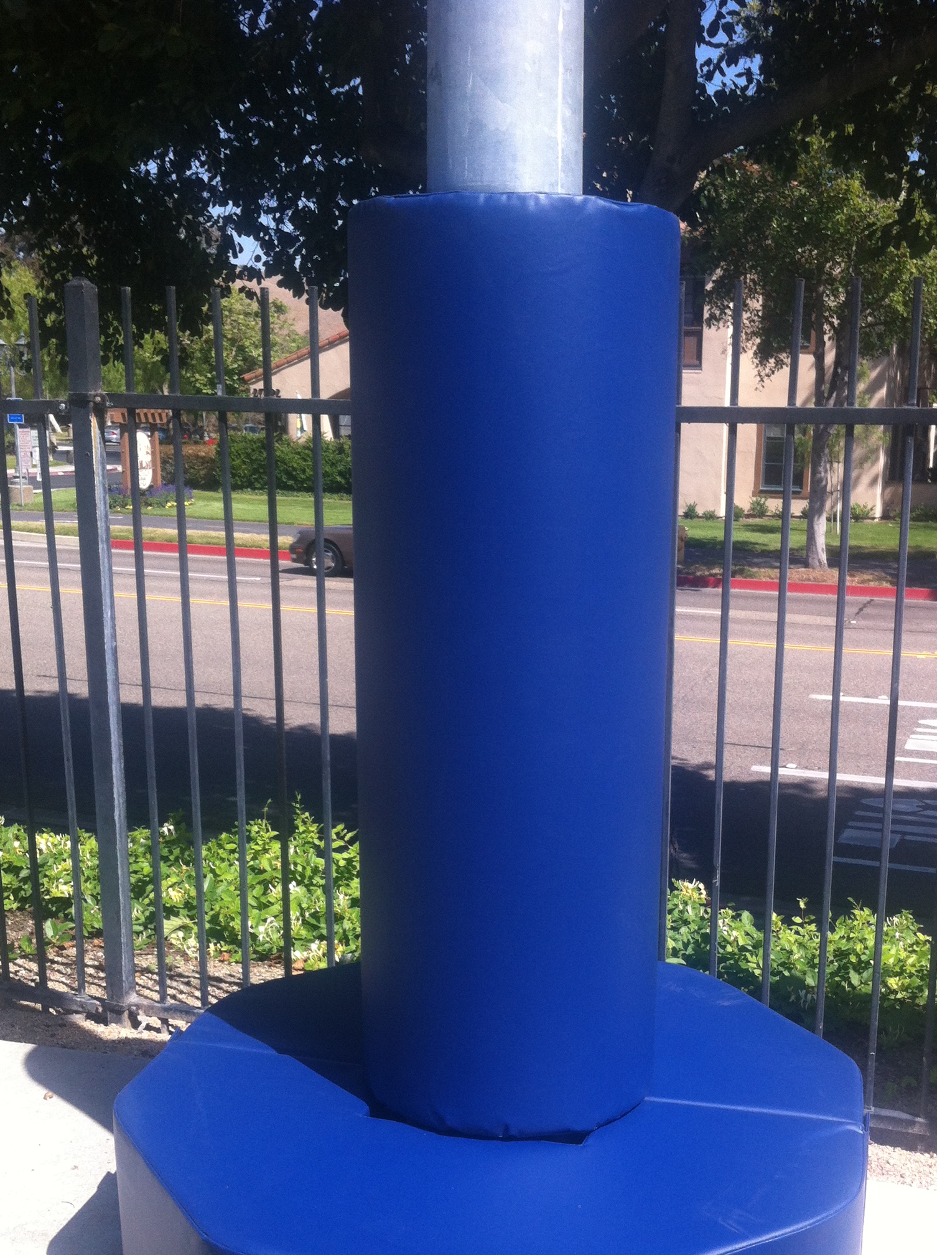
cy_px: 806
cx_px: 549
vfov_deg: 41.7
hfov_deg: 32.0
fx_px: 1628
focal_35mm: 45
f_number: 2.8
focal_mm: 3.85
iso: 80
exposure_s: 1/656
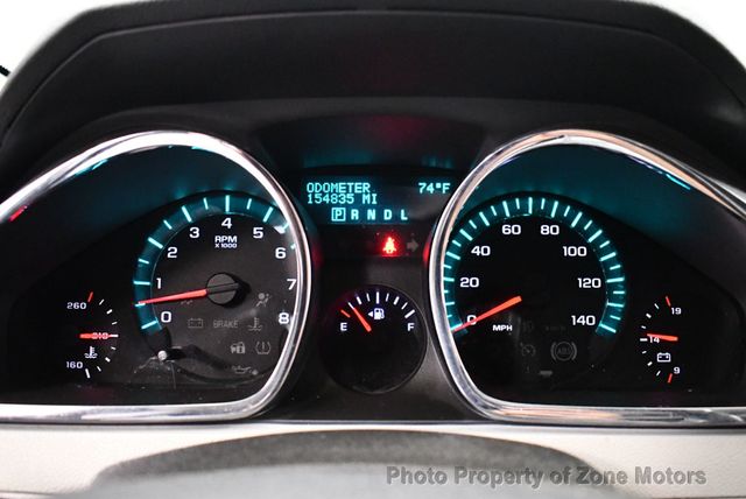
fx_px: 747
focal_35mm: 36
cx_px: 373
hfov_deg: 53.1
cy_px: 250
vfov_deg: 36.9
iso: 6400
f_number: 3.5
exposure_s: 1/60
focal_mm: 18
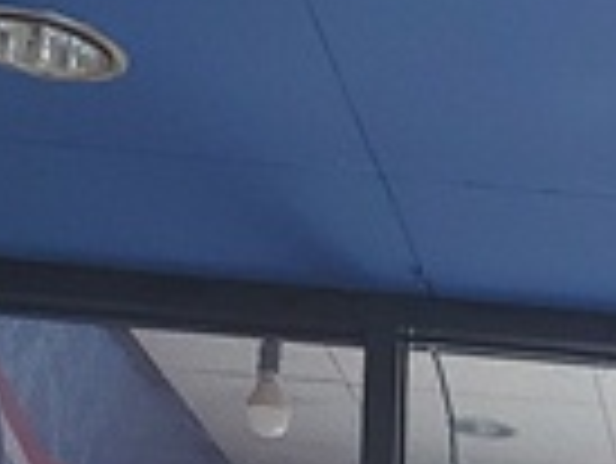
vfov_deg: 9.7
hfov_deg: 12.6
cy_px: 991
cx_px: 1160
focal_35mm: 140
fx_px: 2494
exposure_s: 1/25
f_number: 1.8
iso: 500
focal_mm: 5.23
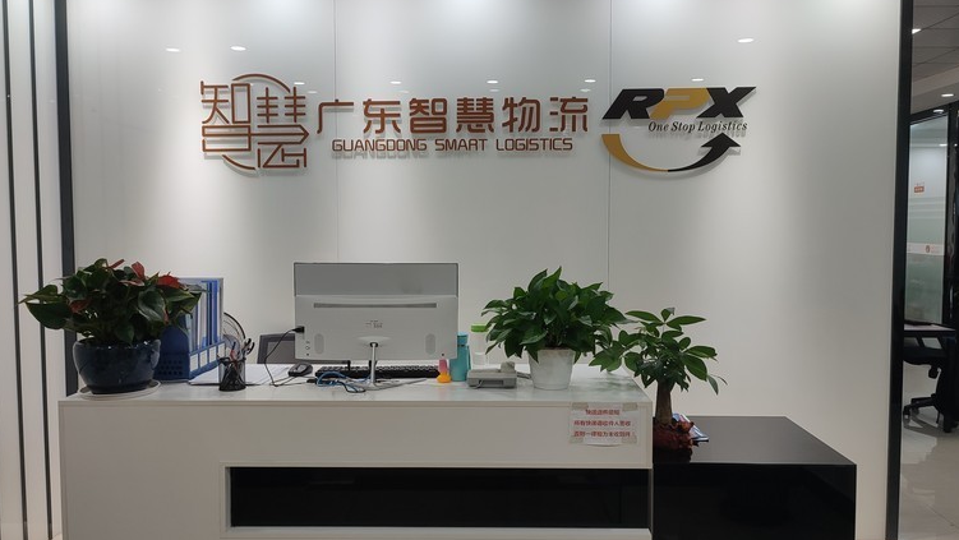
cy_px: 263
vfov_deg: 40.2
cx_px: 485
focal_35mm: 29
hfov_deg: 66.0
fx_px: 738
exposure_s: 1/33
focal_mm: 5.96
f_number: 1.75
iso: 163
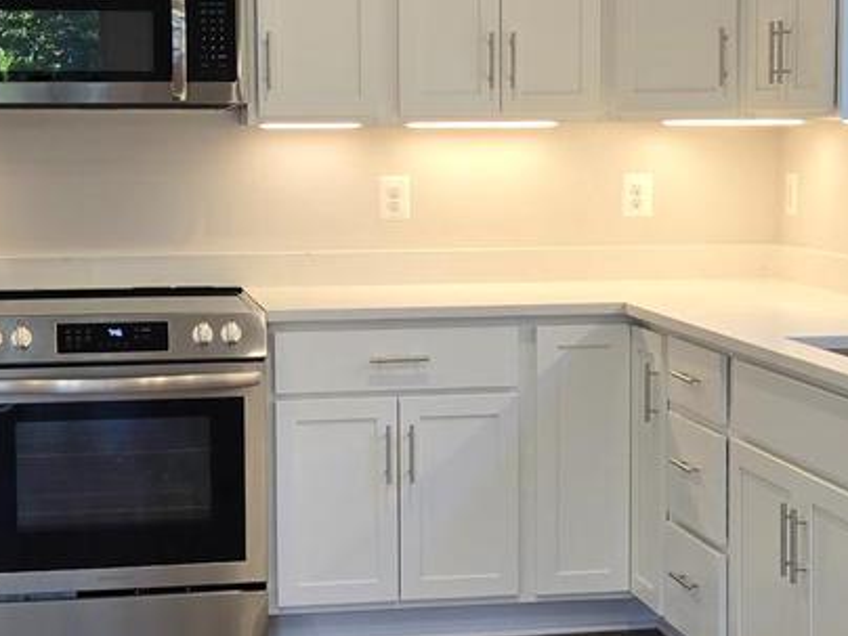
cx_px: 403
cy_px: 311
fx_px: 2009
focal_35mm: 82
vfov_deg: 18.0
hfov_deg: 23.8
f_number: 1.8
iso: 64
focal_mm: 5.4
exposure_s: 1/120
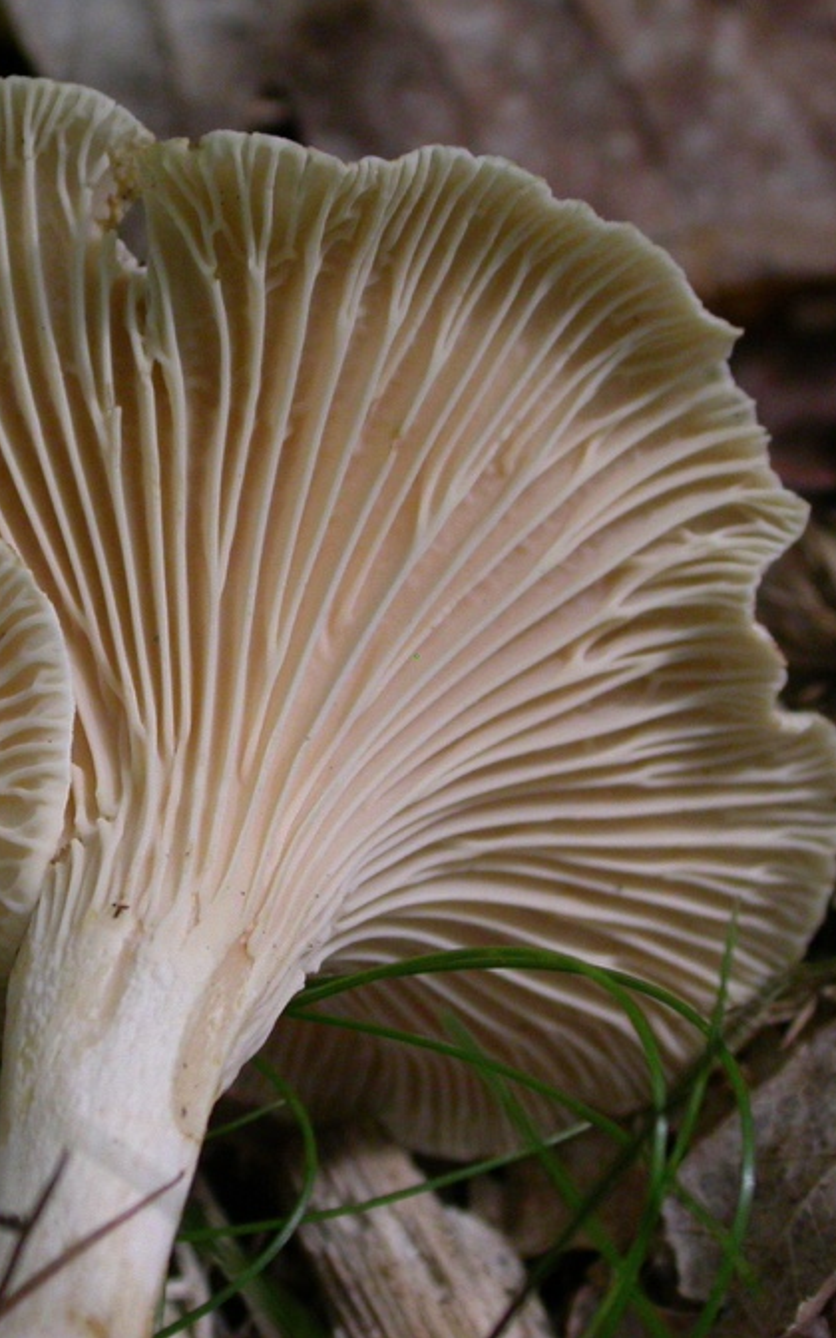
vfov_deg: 17.1
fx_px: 4447
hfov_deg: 10.7
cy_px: 668
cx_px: 74
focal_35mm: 122
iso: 200
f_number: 3.6
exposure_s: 1/131
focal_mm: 17.8
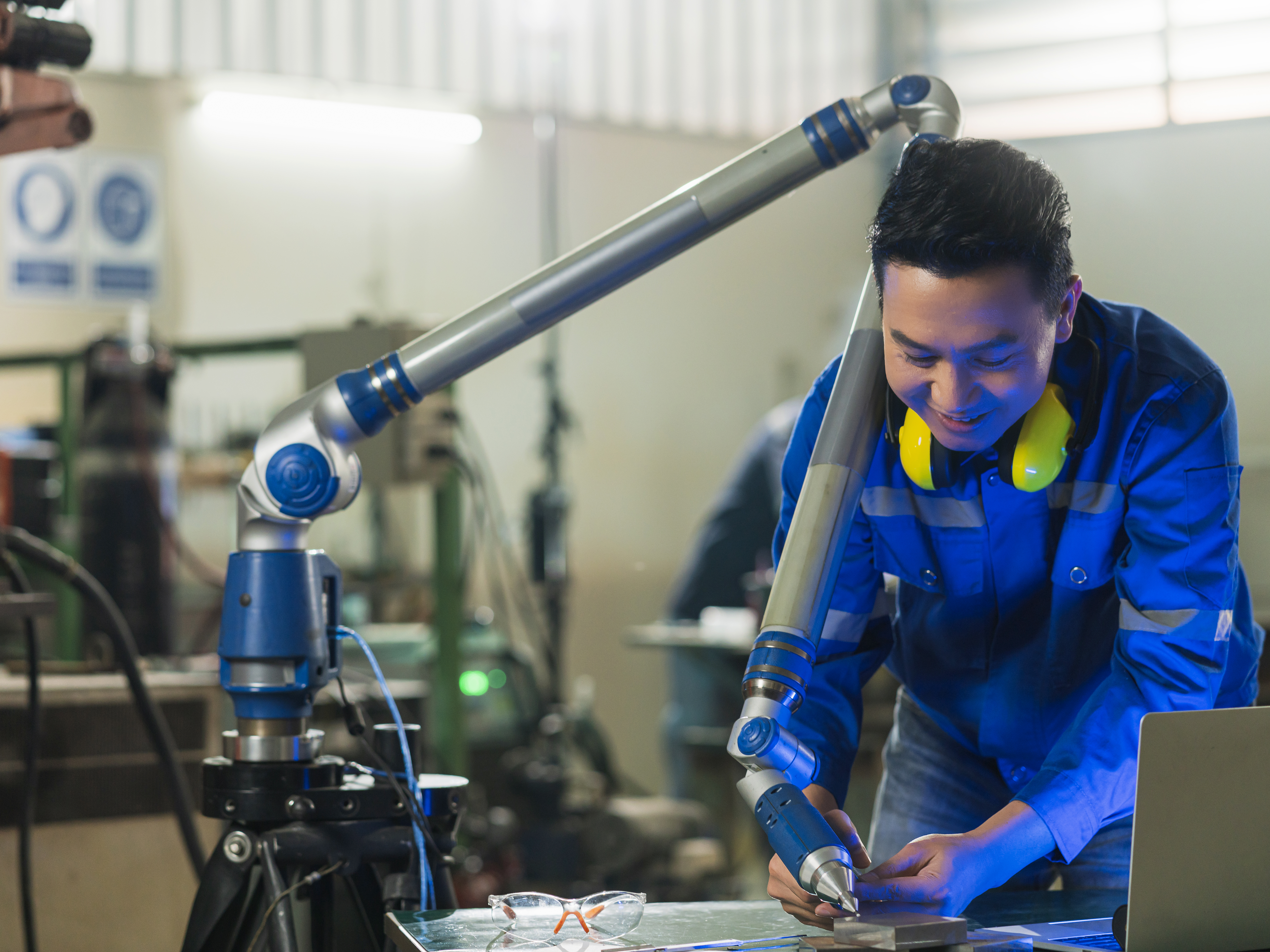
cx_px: 587
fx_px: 3375
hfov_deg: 21.3
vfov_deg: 16.1
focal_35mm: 92
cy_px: 476
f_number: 2.8
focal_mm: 85
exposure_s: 1/160
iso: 400
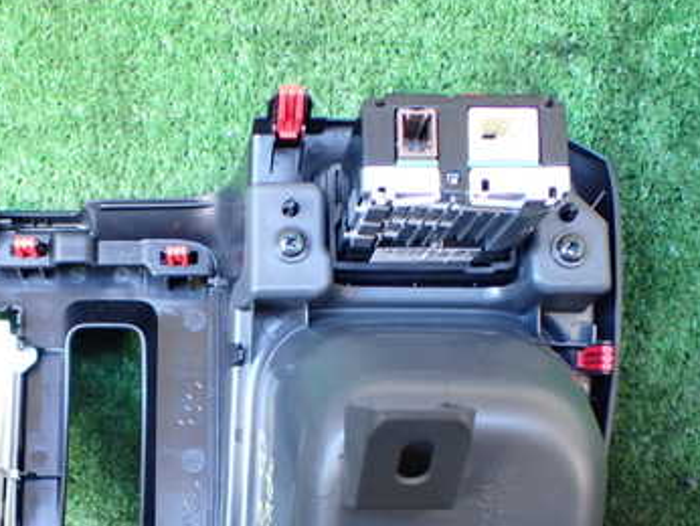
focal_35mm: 52
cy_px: 447
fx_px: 1052
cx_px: 206
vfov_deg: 27.3
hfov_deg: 36.2
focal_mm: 5.4
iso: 800
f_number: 2.3
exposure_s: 1/60
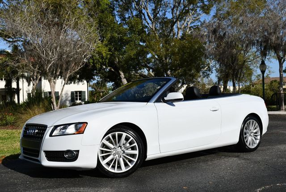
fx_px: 350
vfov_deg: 30.6
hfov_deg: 44.5
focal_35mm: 44
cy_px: 96
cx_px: 143
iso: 100
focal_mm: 22
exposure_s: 1/400
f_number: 10
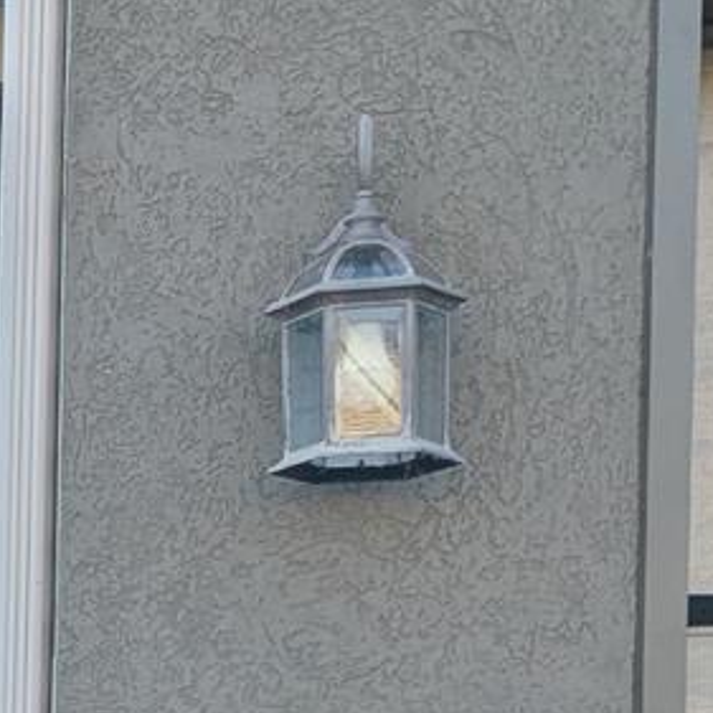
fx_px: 2703
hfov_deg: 13.4
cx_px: -609
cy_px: 886
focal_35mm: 116
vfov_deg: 14.5
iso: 40
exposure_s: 1/1029
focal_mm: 6.81
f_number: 1.85
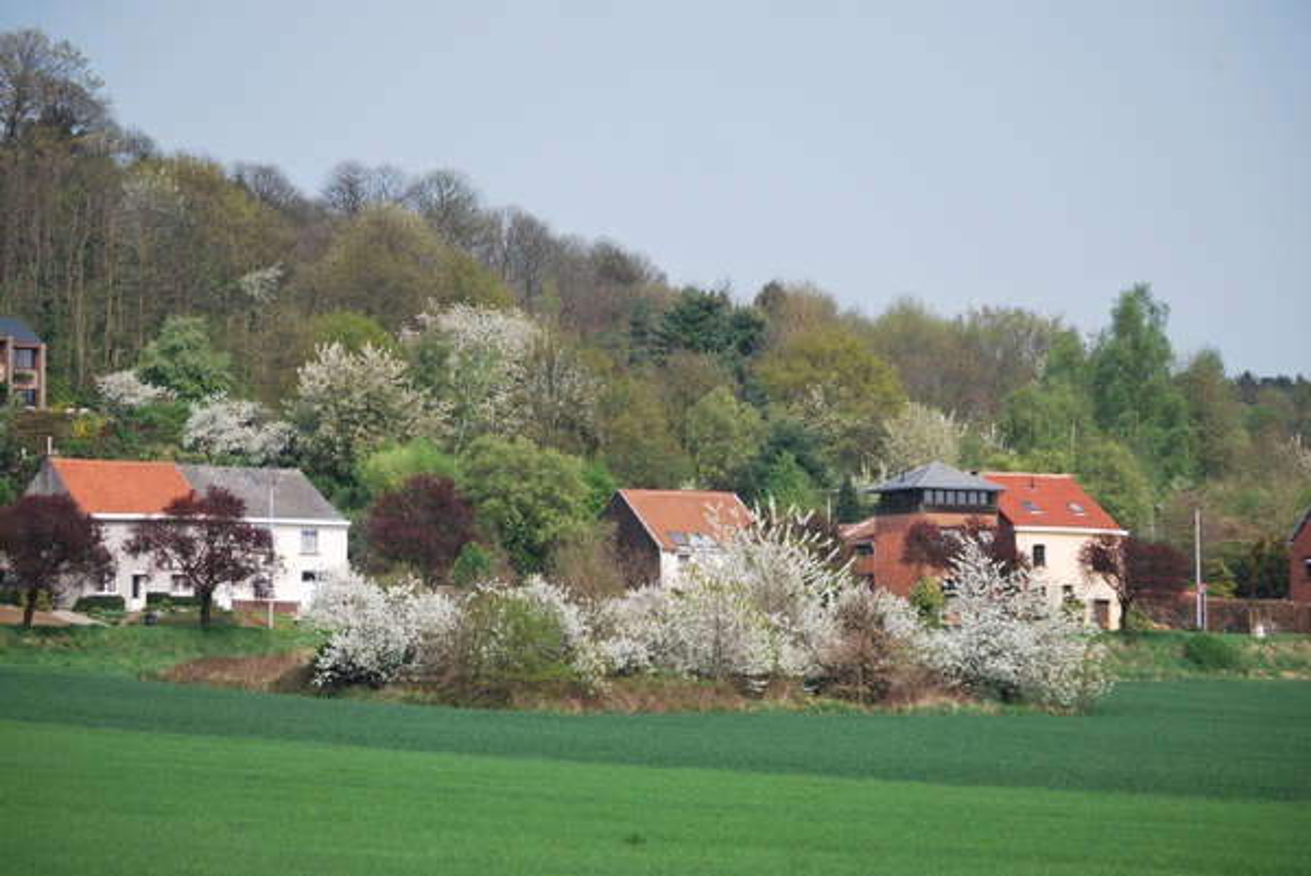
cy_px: 438
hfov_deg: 14.0
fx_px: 5357
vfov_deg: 9.4
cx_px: 656
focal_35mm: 147
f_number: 5.6
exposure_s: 1/500
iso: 125
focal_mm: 98
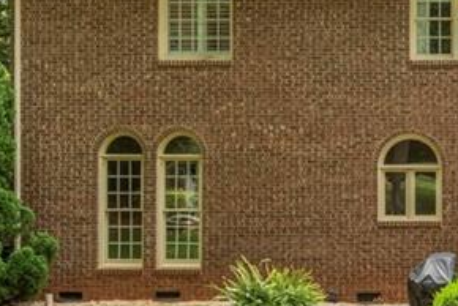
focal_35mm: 60
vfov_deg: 22.7
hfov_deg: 30.6
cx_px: 474
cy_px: 170
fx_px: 764
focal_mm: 17
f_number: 6.3
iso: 320
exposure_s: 1/4000
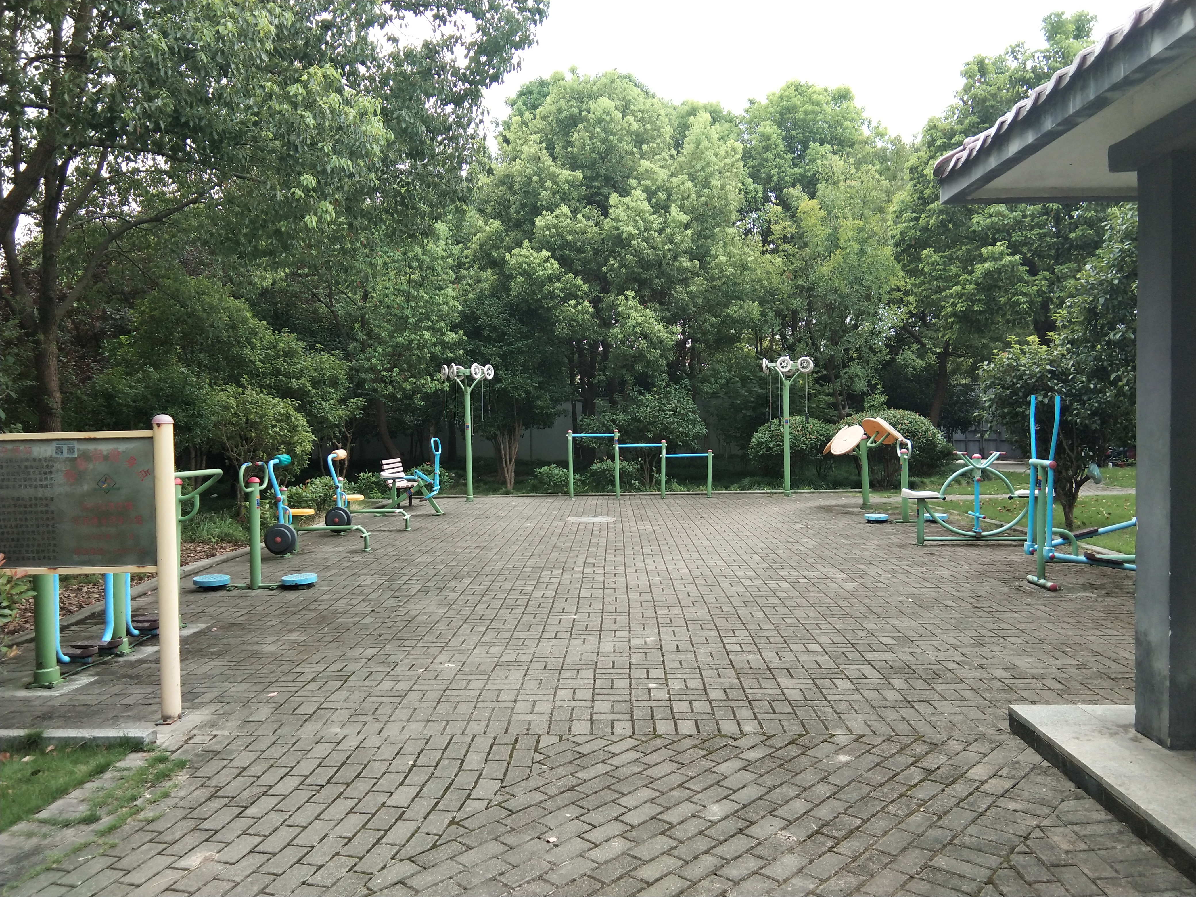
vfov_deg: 45.4
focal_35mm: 31
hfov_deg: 58.4
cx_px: 598
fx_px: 1071
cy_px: 448
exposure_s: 1/264
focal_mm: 3.69
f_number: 2.2
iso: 50
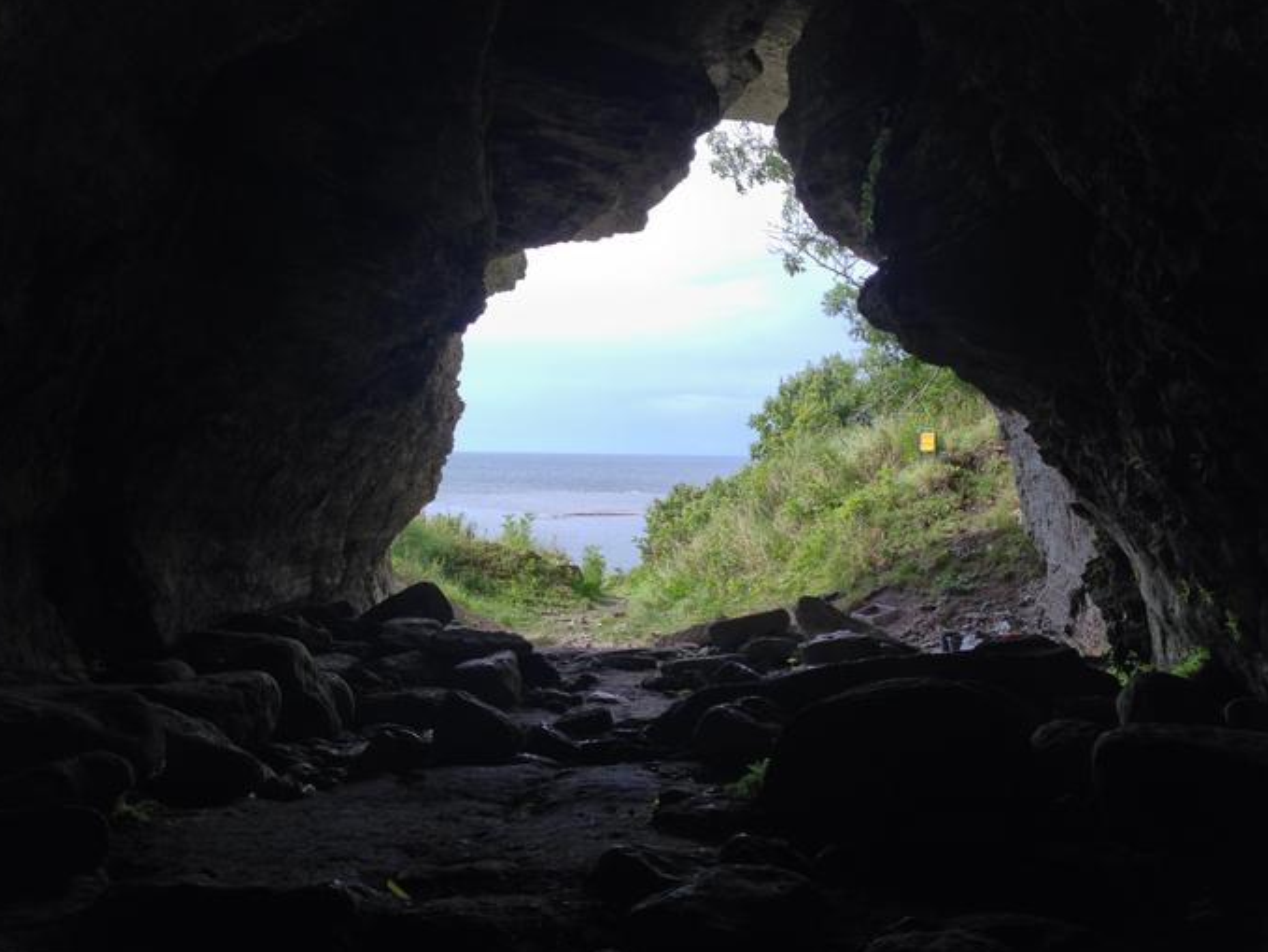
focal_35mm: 34
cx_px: 627
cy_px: 481
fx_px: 1246
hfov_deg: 53.9
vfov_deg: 41.8
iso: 50
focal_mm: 4.13
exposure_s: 1/217
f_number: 2.4
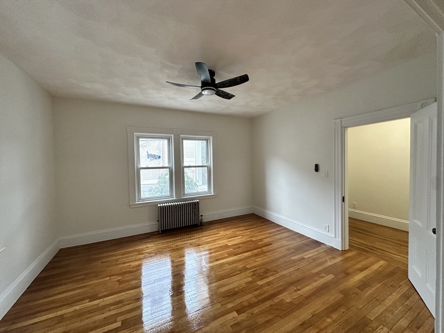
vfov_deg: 85.7
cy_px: 166
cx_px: 222
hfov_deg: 102.1
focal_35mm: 14
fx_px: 180
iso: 320
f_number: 2.2
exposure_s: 1/120
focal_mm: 2.22
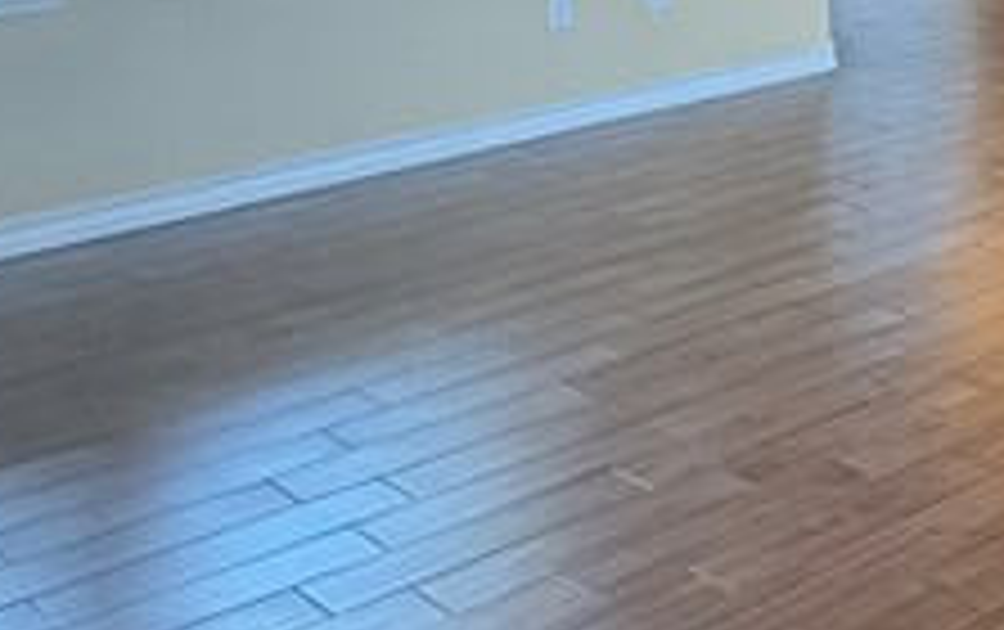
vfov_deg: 17.4
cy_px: -292
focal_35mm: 68
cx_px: 1553
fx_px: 1863
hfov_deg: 23.4
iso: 400
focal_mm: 2.22
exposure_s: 1/120
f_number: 2.2
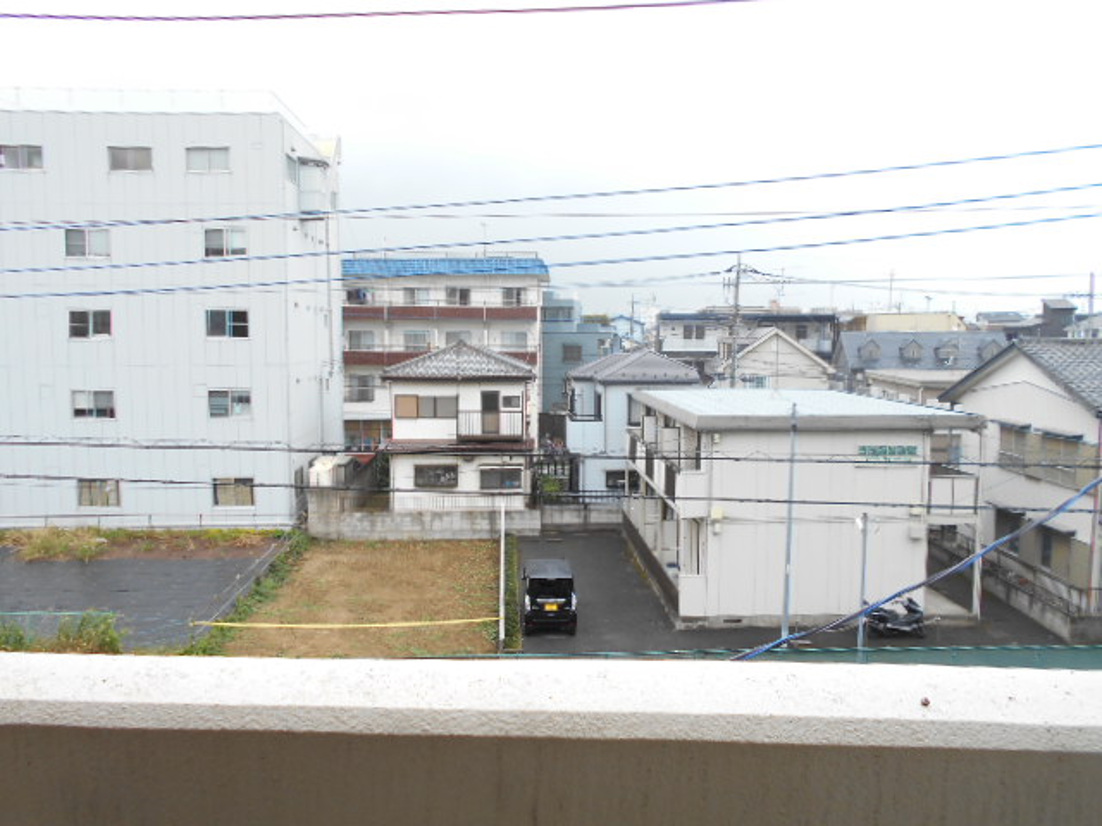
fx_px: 828
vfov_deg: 53.1
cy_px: 413
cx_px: 551
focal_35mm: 26
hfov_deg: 67.3
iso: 80
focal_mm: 4.6
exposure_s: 1/200
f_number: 3.2
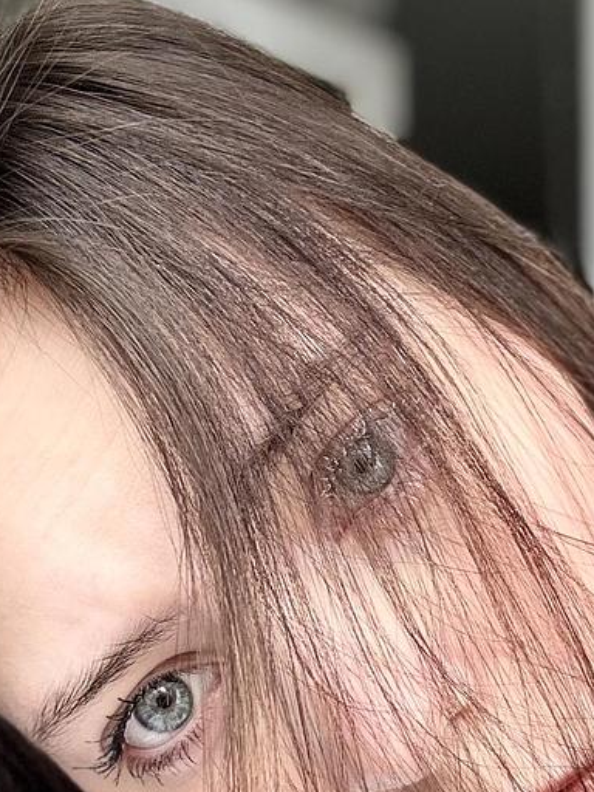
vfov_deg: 25.6
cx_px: 374
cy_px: 606
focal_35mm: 75
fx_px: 1716
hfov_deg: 19.6
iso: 100
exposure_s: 1/60
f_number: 1.9
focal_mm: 2.69
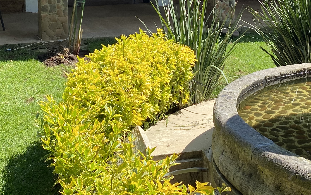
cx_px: 193
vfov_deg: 19.5
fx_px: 542
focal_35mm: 64
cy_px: -14
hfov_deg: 31.9
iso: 32
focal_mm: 4.25
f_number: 1.8
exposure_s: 1/942
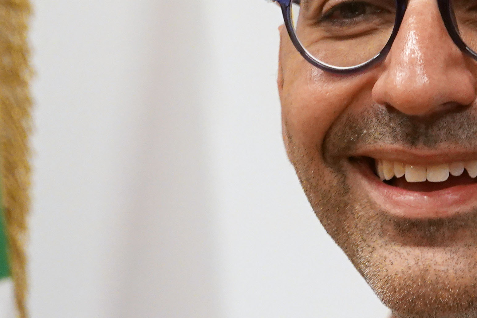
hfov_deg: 4.2
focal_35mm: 490
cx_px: 136
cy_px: 155
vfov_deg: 2.8
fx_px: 6493
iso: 800
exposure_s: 1/60
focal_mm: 51.14
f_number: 4
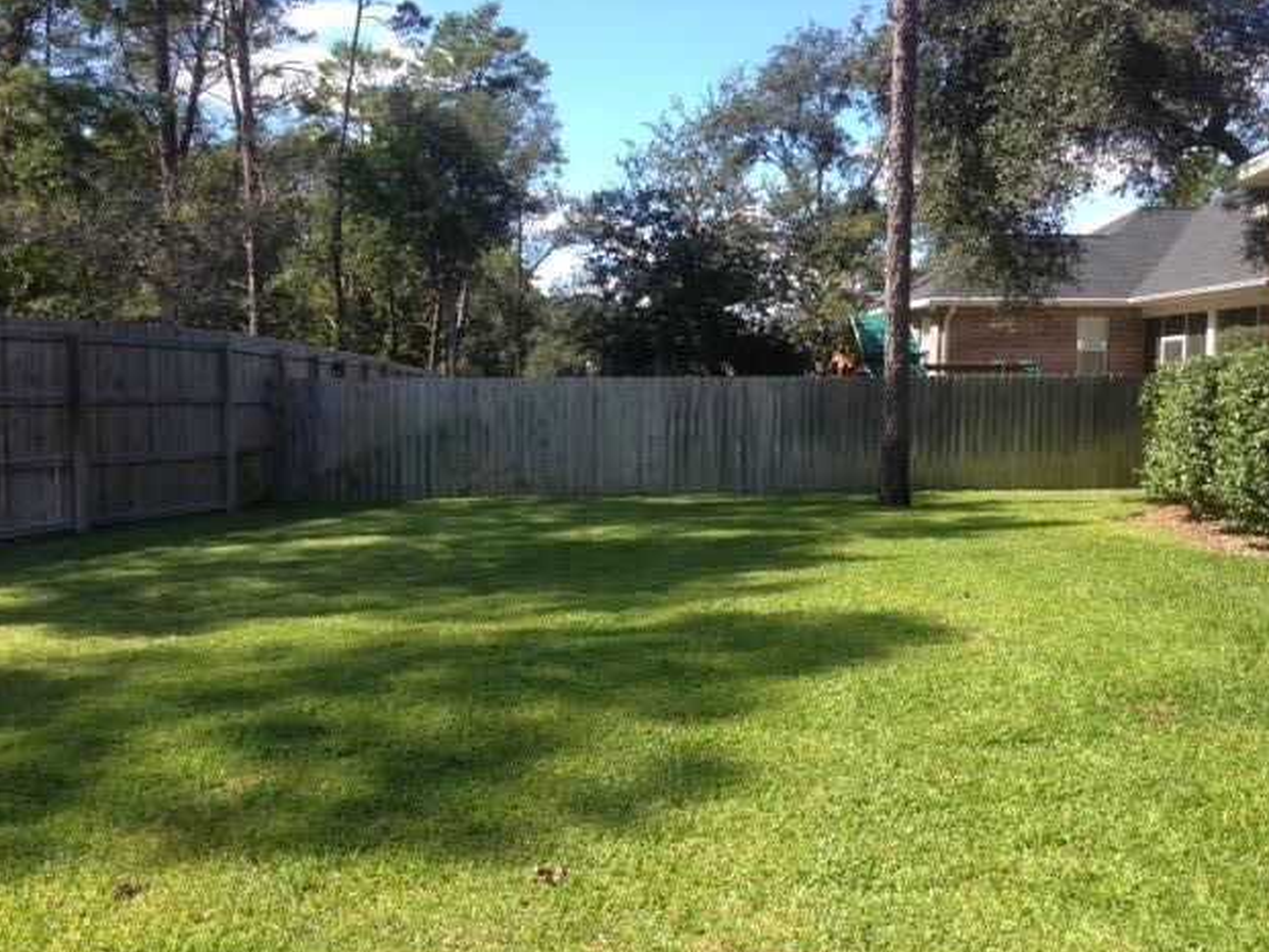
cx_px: 636
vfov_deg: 41.8
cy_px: 484
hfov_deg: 53.9
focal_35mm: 34
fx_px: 1247
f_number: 2.4
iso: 50
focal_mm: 4.12
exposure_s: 1/570
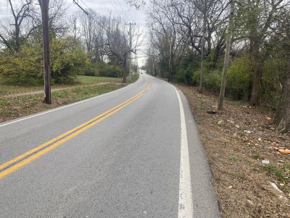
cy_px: 109
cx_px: 145
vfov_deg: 53.1
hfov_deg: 67.3
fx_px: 218
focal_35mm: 26
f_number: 1.8
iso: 32
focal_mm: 4.25
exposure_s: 1/361
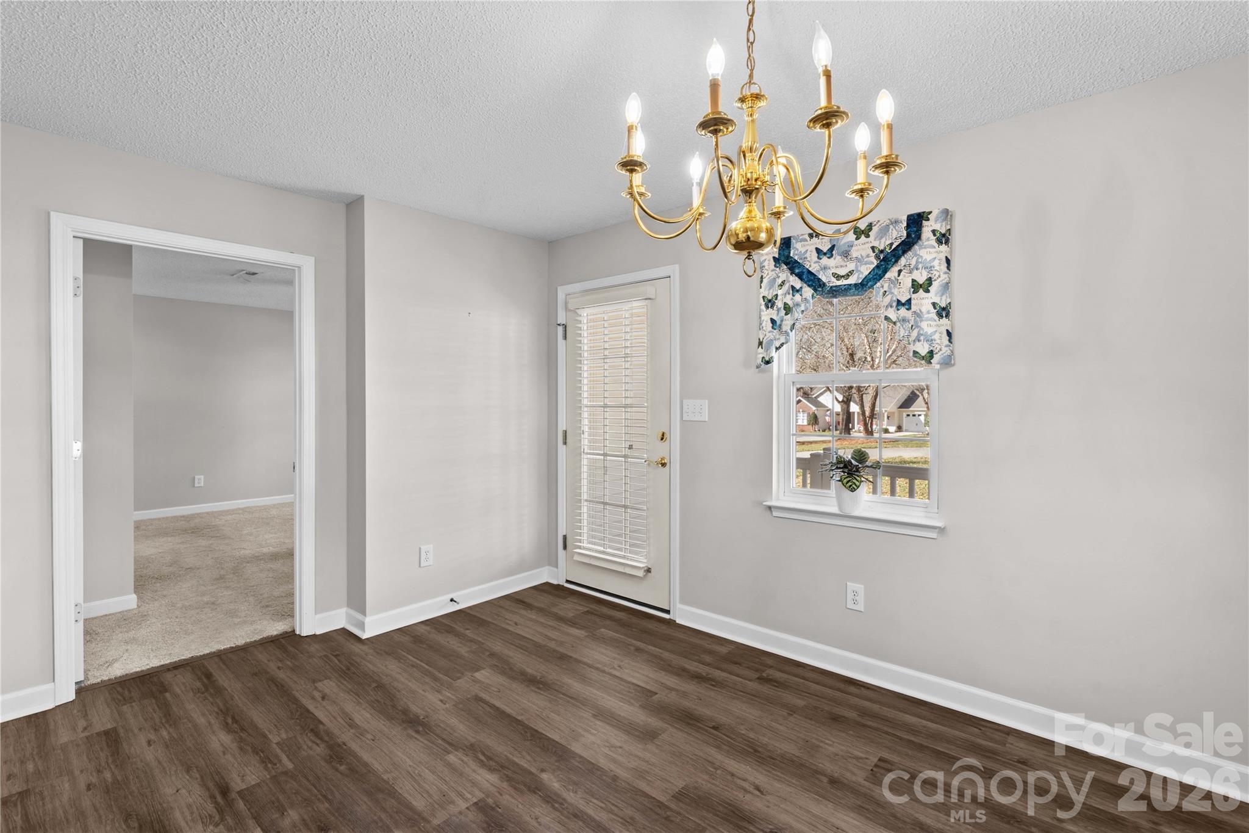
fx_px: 555
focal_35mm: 16
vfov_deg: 73.7
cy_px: 416
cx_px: 624
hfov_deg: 96.7
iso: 100
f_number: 8
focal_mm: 16
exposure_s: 1/3
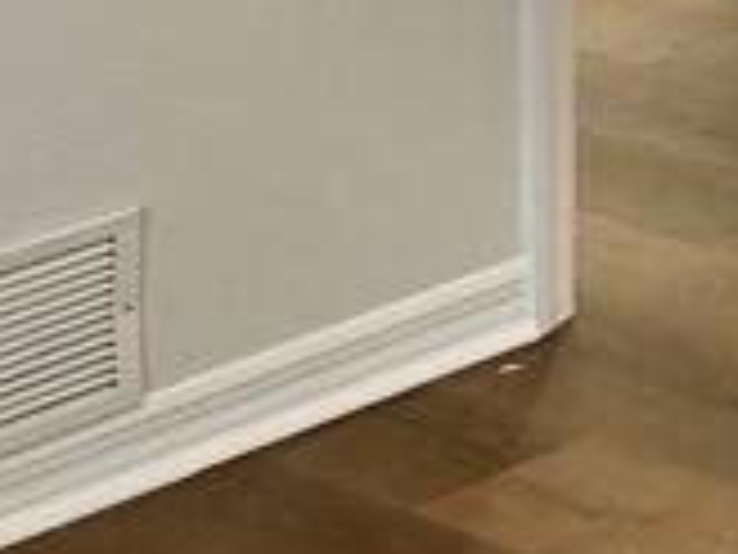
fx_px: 3454
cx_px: 2084
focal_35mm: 162
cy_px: -1054
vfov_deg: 8.0
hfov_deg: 9.8
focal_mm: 5.7
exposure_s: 1/120
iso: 100
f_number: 1.5
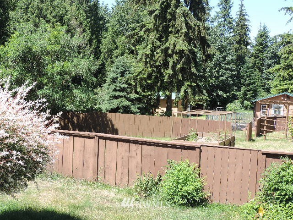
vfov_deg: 33.6
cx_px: 146
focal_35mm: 43
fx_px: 364
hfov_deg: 43.9
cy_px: 110
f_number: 3.4
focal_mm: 7.6
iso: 80
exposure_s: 1/200
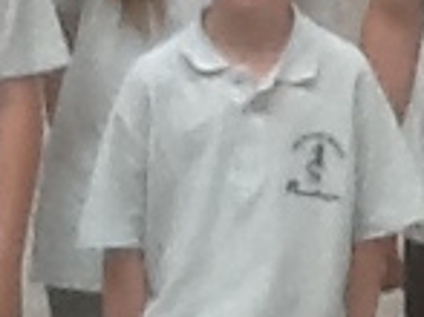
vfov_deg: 5.2
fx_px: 3513
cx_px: 854
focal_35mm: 287
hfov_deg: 6.7
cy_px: 29
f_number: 2.4
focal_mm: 2.03
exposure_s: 1/60
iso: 40
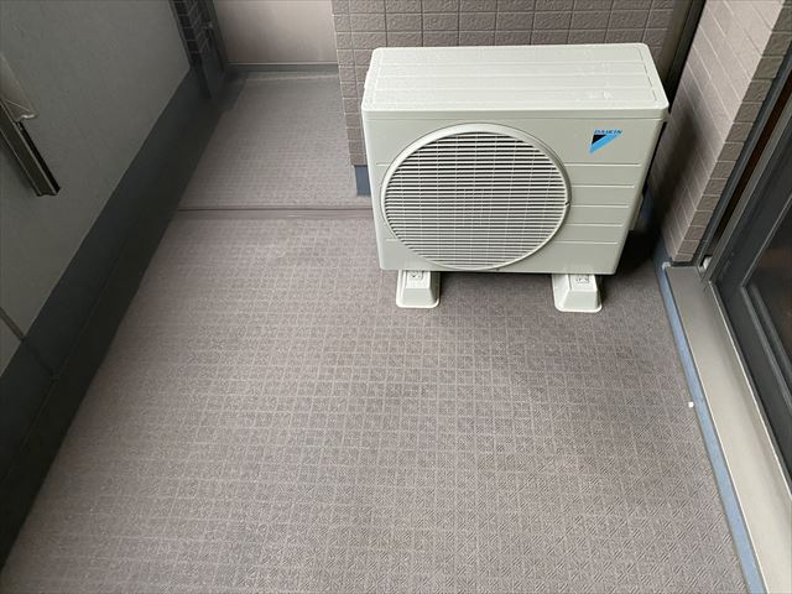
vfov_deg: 53.1
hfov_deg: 67.3
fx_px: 595
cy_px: 297
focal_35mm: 26
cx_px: 396
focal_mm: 4.25
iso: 400
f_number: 1.8
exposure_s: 1/50
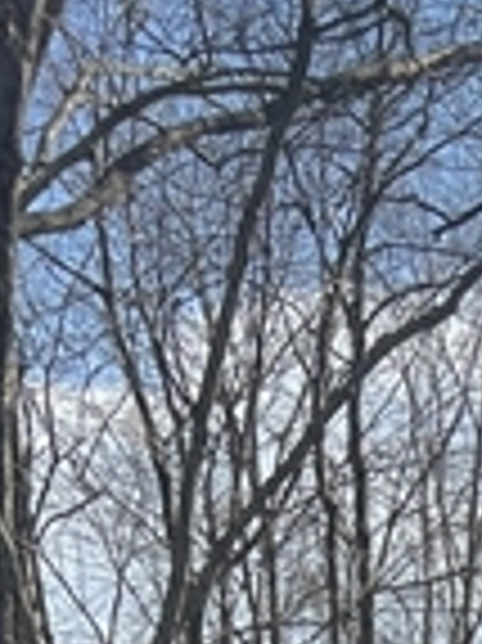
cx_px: 941
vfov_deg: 11.1
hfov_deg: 9.9
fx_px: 2603
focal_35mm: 140
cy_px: 1689
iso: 50
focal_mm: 5.7
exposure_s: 1/1266
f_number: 1.5
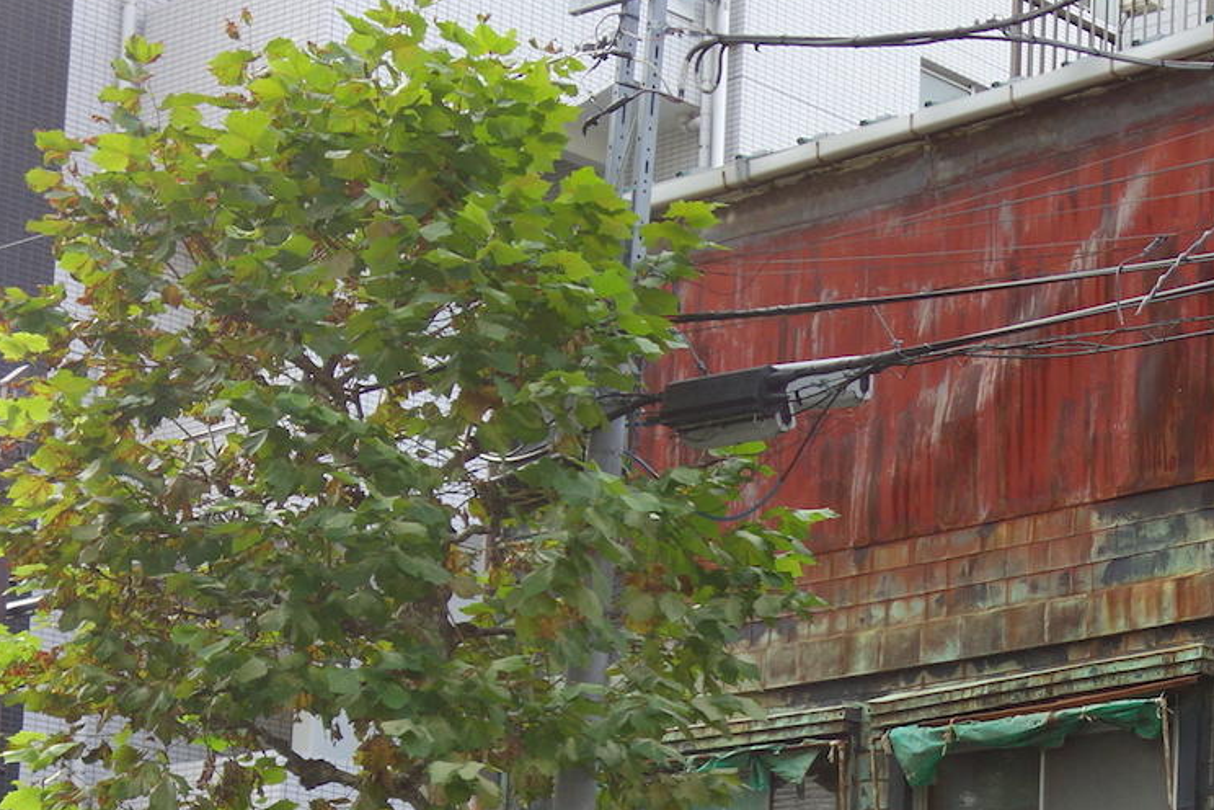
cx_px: 1436
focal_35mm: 104
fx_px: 3507
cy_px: 890
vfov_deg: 12.9
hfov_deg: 18.6
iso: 125
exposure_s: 1/250
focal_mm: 15.8
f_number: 3.2
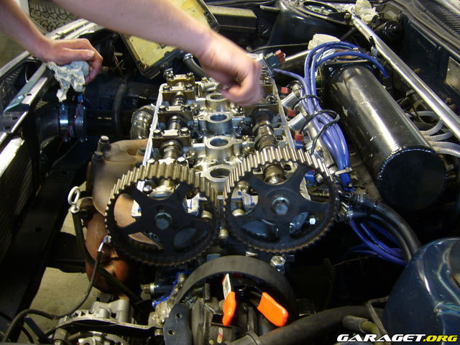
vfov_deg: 40.7
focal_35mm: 35
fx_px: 465
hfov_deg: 52.6
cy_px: 172
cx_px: 230
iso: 80
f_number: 2.8
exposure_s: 1/4
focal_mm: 5.8
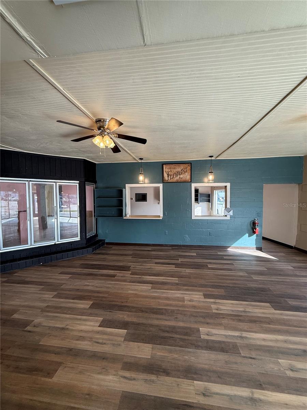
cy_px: 205
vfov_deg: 102.1
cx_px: 154
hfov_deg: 85.7
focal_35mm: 14
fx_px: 166
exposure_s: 1/120
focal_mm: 2.22
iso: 100
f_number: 2.2
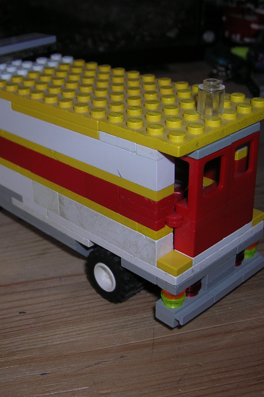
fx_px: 528
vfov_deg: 41.1
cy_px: 202
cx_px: 82
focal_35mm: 48
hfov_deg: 27.8
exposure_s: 1/60.1
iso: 50
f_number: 2.9
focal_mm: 5.7
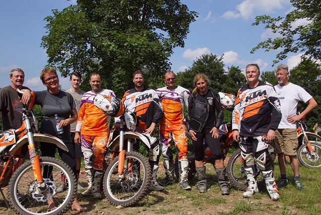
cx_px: 160
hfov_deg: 57.2
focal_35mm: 33
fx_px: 294
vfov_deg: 40.0
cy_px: 108
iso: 100
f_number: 10
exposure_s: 1/160
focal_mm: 22
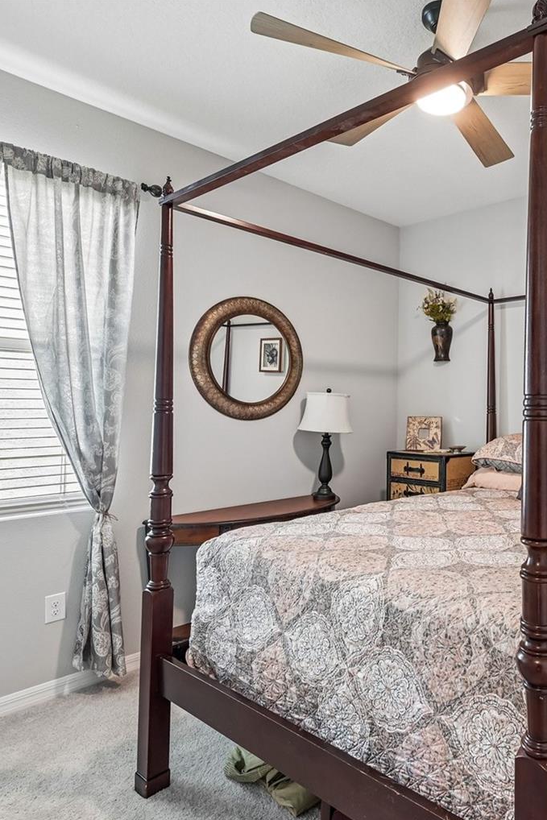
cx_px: 463
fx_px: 501
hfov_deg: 52.2
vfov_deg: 78.5
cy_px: 426
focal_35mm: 22
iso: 400
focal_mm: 14
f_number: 8
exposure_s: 1/6
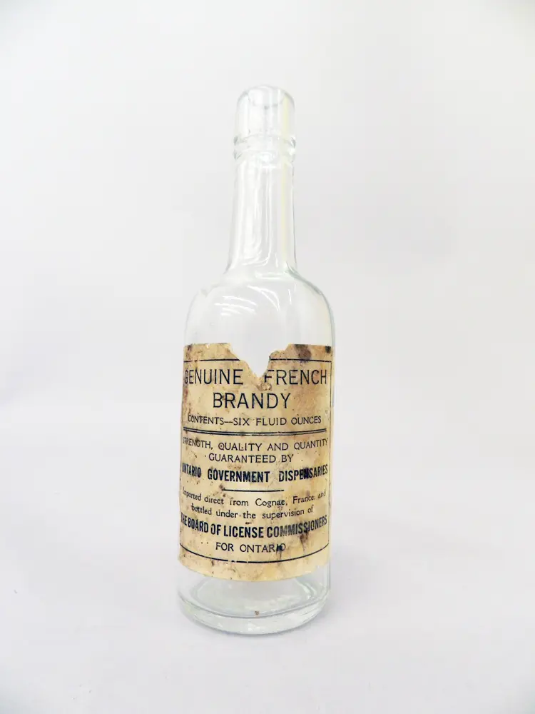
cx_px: 268
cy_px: 357
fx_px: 474
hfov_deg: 58.9
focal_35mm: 23
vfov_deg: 73.9
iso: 220
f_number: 3.4
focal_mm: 4
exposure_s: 1/30
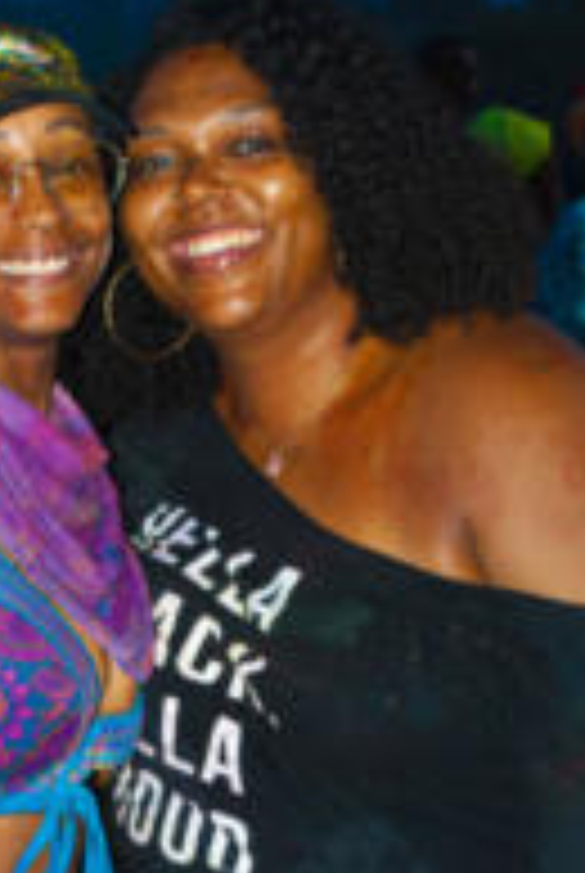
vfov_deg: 16.4
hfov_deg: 11.1
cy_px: 706
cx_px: 151
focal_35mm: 124
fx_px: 3012
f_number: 4.8
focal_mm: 32
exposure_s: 1/60
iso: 200
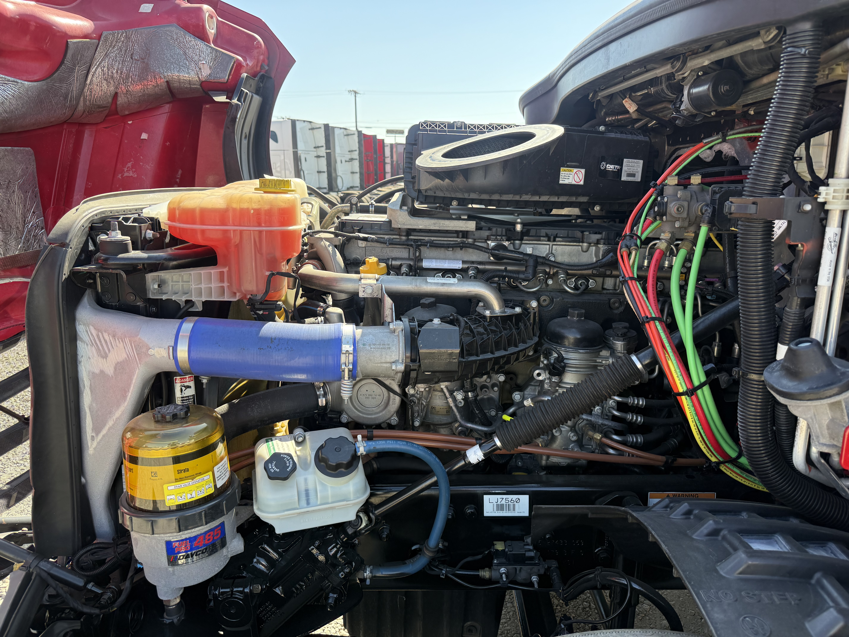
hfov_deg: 71.6
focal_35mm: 24
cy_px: 318
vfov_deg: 56.8
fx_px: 589
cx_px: 424
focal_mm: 6.76
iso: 100
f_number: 1.78
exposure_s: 1/742
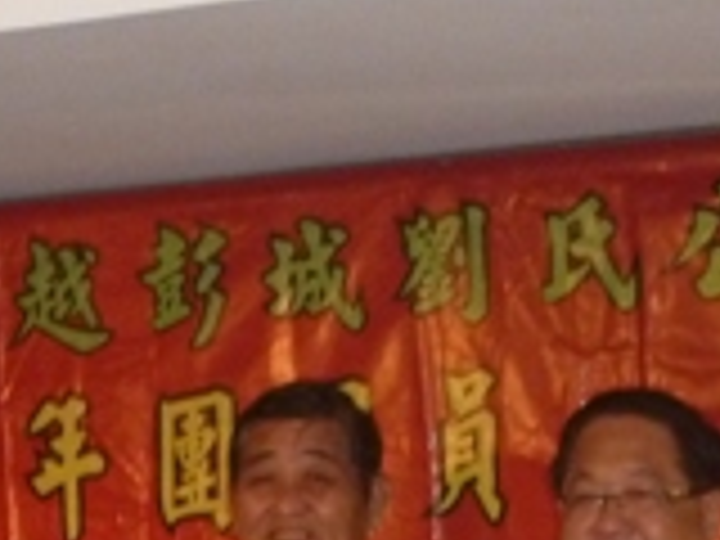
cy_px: 994
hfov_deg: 13.3
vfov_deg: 9.5
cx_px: 148
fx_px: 3078
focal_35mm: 148
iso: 400
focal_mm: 6.1
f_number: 3.6
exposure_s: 1/30
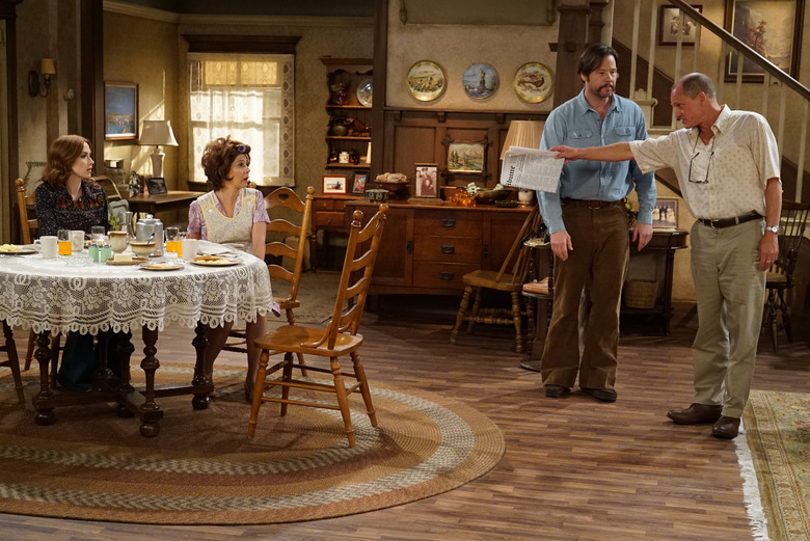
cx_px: 405
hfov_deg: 38.9
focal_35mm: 51
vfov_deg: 26.5
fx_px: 1148
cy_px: 270
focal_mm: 51
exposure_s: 1/160
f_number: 4
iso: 8000
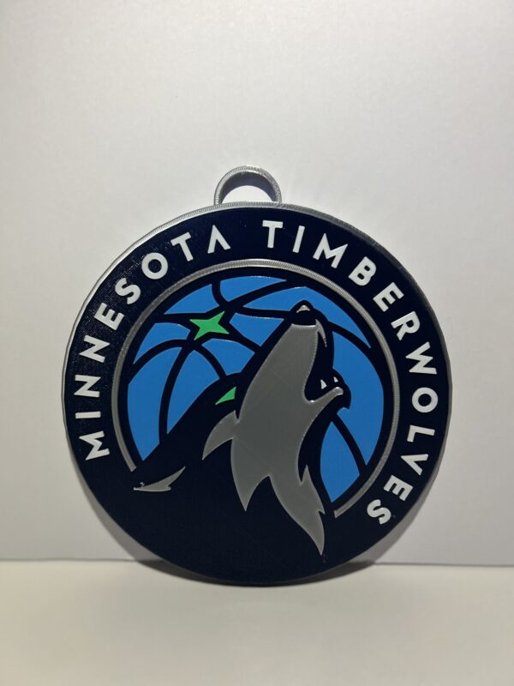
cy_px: 343
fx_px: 515
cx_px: 257
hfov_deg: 53.1
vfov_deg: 67.3
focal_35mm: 26
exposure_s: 1/60
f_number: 1.5
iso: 400
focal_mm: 5.7
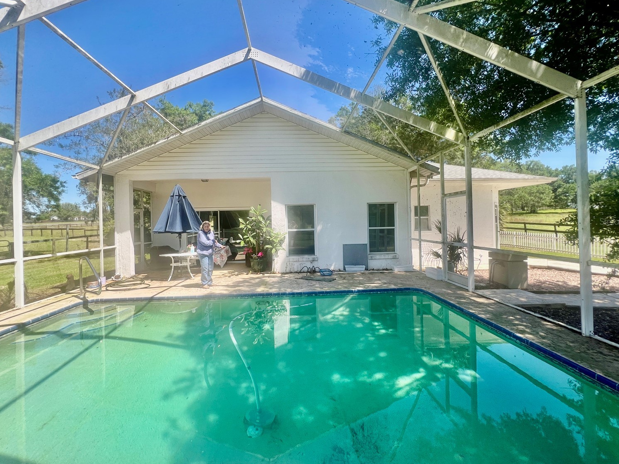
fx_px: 250
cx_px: 306
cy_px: 221
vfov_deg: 85.6
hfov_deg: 102.1
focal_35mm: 14
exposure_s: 1/412
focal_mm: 1.57
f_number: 1.8
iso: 32
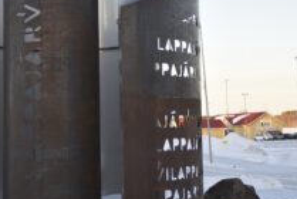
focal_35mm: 89
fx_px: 735
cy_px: 66
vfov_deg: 15.4
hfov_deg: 22.8
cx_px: 139
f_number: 4
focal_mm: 31
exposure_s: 1/1000
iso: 720
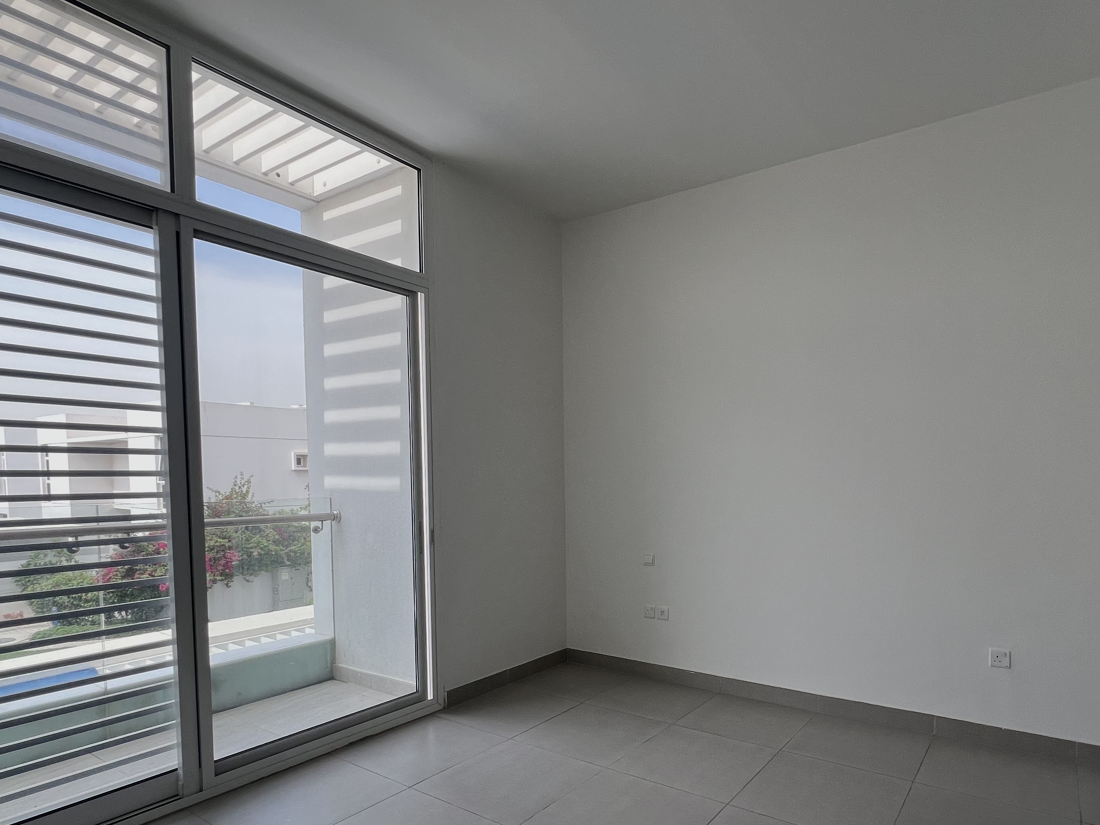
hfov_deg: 84.0
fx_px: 604
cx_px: 638
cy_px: 504
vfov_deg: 67.9
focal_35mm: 19
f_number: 1.8
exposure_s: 1/99
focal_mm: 1.57
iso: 32
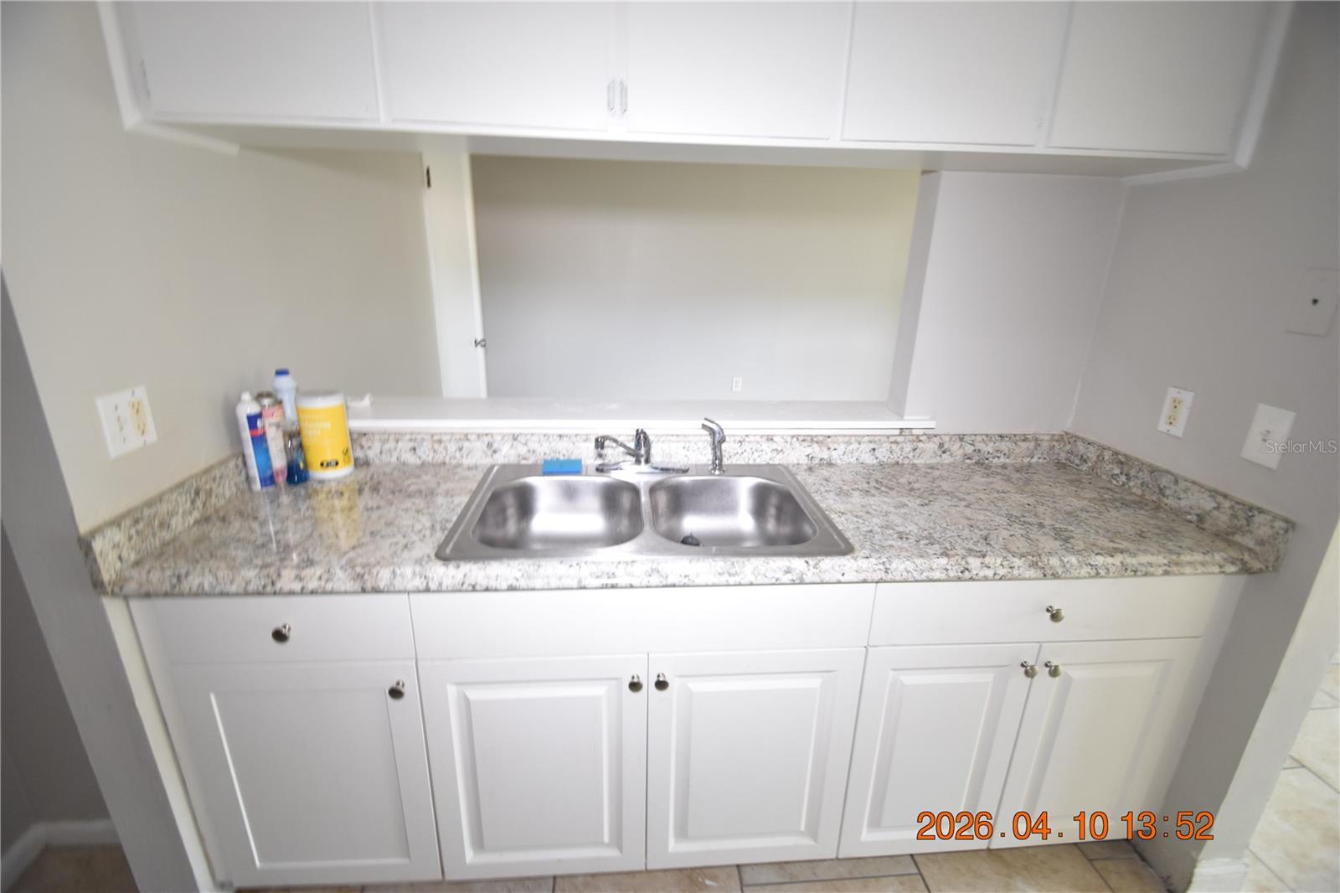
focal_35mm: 15
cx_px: 670
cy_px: 446
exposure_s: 1/20
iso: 800
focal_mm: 10
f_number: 3.5
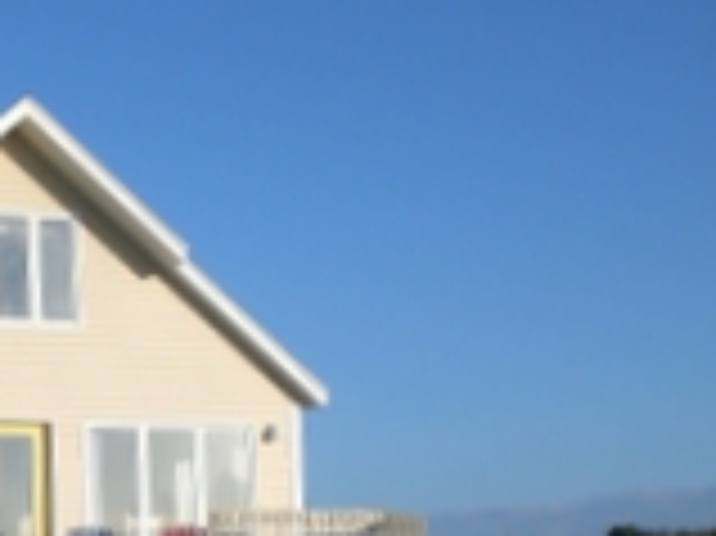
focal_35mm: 86
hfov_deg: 22.1
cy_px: 554
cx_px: 41
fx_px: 1777
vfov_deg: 16.7
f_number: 4.4
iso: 50
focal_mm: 6.3
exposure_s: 1/500
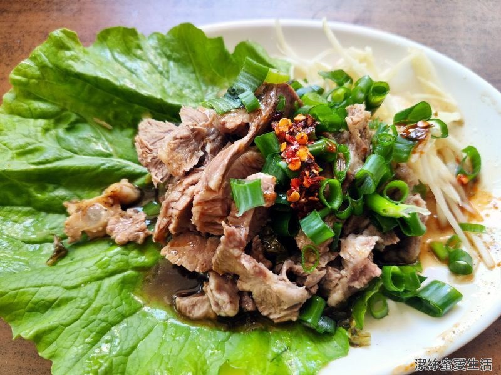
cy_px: 188
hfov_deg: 67.3
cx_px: 250
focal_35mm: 26
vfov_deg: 53.1
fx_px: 376
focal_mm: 4.75
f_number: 1.75
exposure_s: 1/120
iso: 147
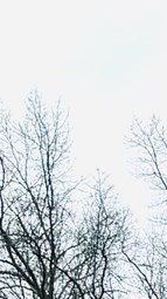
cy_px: 681
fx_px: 1657
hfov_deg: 5.7
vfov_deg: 9.3
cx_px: 244
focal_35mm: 210
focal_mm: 6.86
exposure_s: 1/2041
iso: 80
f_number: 1.78
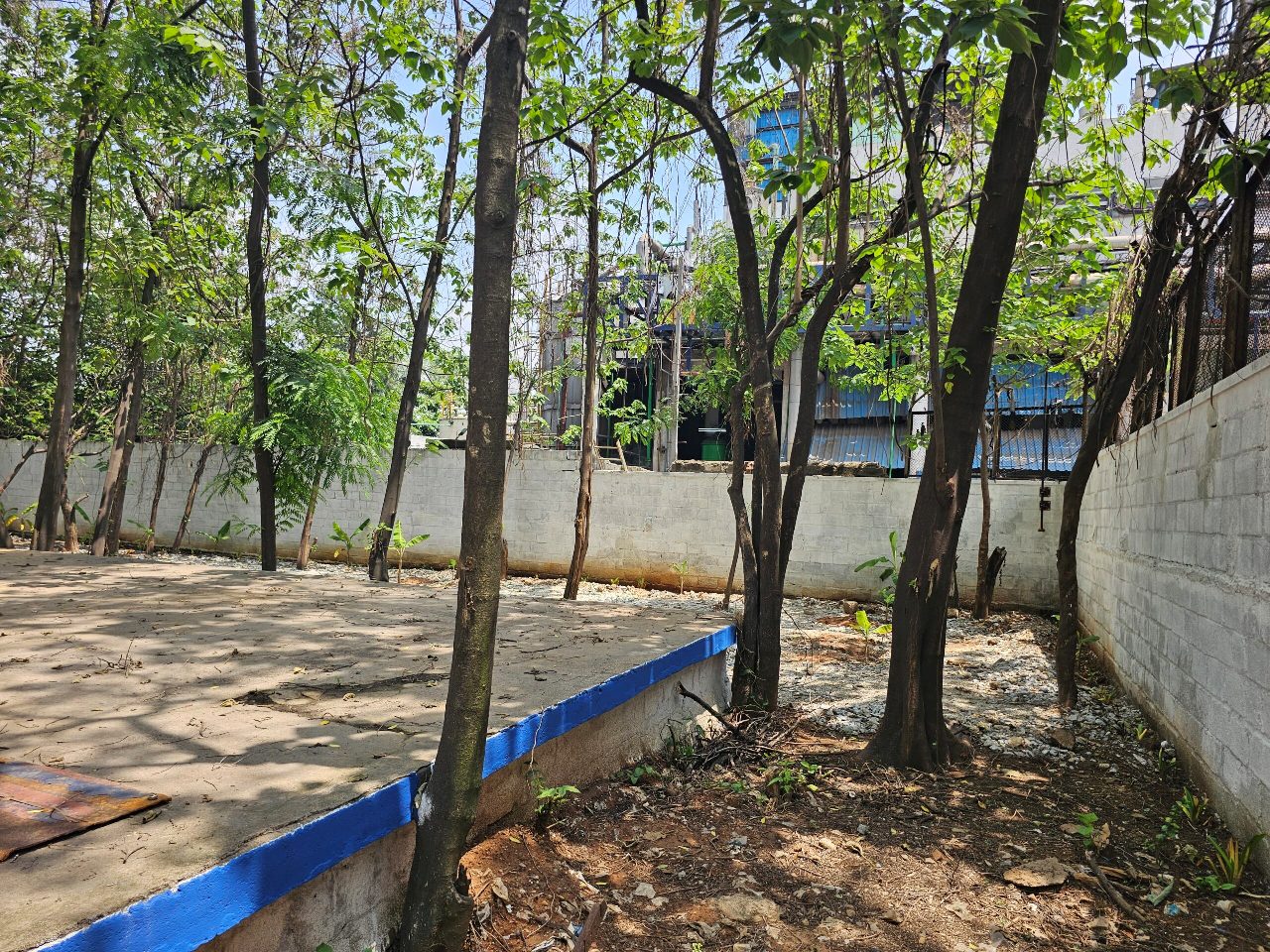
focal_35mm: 23
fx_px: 844
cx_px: 635
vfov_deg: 58.9
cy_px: 476
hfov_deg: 73.9
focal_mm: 6.3
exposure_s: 1/258
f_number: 1.7
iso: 10
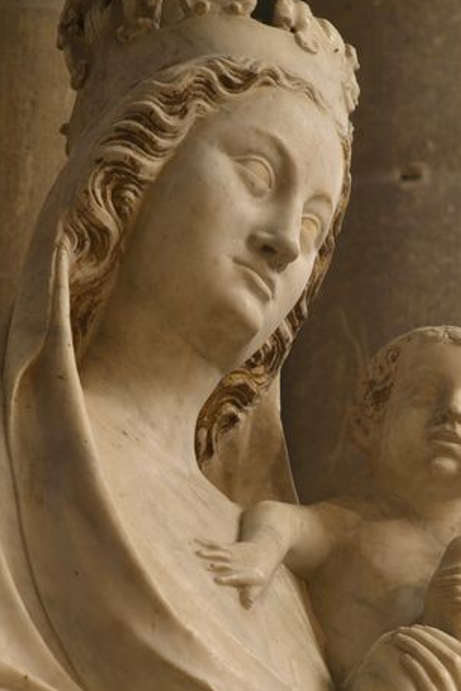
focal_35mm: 275
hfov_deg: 5.0
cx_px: 222
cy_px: 462
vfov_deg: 7.5
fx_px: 5274
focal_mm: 180
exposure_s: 1.6
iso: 64
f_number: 11
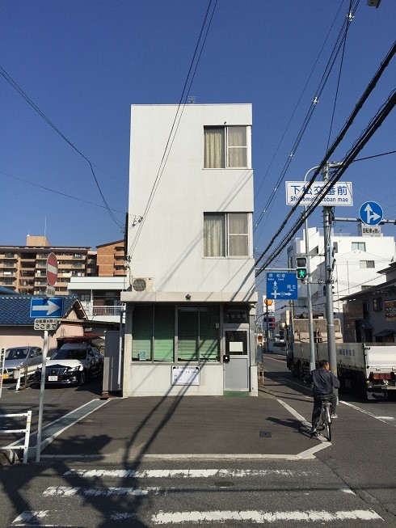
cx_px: 198
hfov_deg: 48.2
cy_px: 264
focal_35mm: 29
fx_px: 442
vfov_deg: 61.7
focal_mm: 4.15
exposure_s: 1/4950
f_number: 2.2
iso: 32
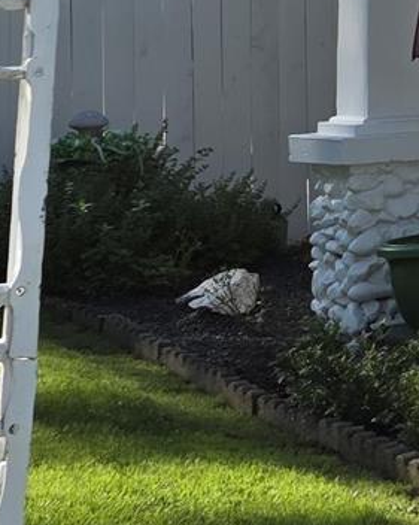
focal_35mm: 147
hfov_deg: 8.6
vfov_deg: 12.7
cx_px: 1278
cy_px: -143
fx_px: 2282
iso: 80
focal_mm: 6.3
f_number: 1.7
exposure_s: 1/3455
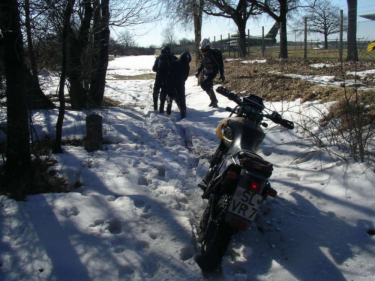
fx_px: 401
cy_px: 140
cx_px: 188
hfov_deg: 50.1
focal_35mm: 37
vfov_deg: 38.7
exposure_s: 1/200
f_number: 6.9
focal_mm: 5.7
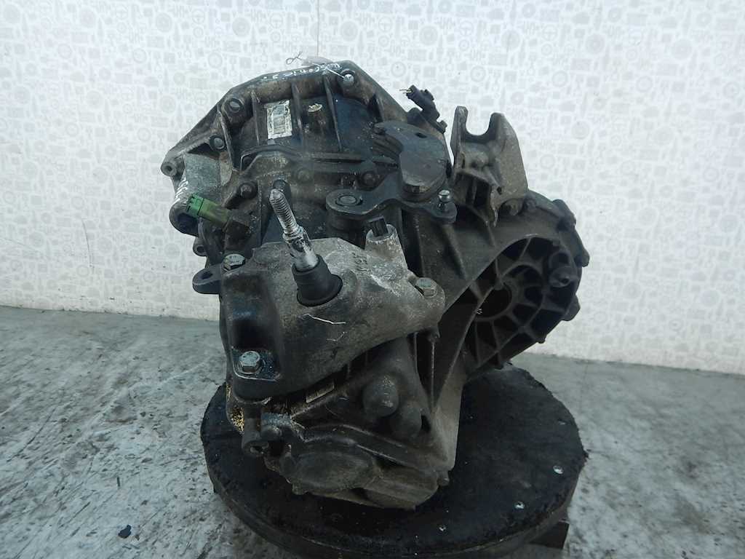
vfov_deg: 56.8
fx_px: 517
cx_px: 372
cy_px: 280
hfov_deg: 71.6
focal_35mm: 24
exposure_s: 1/30
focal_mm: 4.3
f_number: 2.8
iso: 200
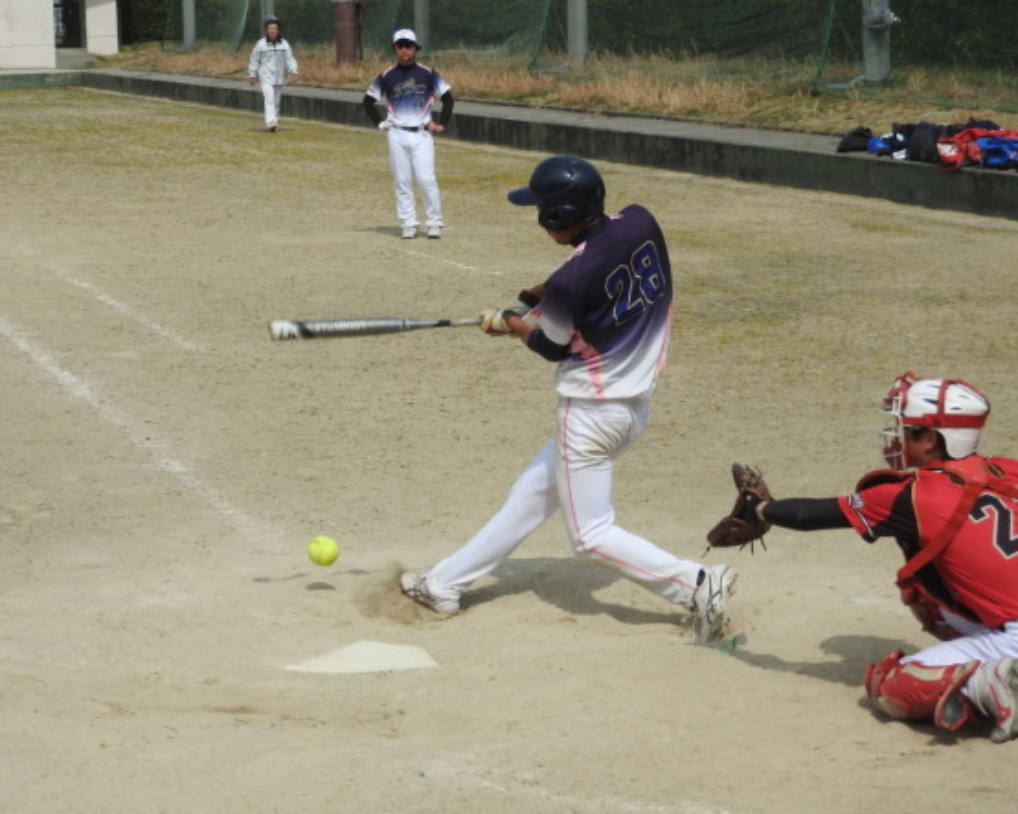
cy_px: 408
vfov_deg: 13.9
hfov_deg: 17.3
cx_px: 478
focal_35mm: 111
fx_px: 3344
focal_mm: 18.8
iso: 100
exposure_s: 1/1250
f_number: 4.8
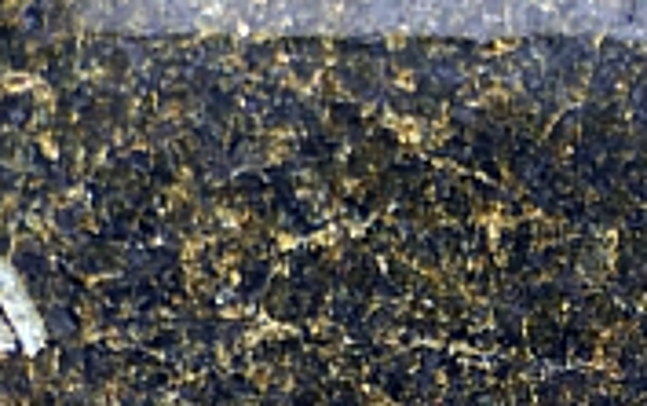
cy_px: 750
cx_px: 998
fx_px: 8172
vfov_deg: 2.8
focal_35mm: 463
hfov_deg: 4.5
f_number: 2.8
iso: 100
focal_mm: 21.8
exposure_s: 1/100
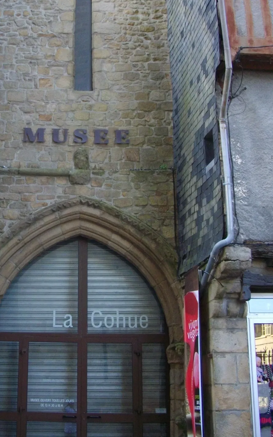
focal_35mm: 56
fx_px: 667
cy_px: 189
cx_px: 54
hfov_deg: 22.8
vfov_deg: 36.2
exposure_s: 1/100
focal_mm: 6.2
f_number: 2.8
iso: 200
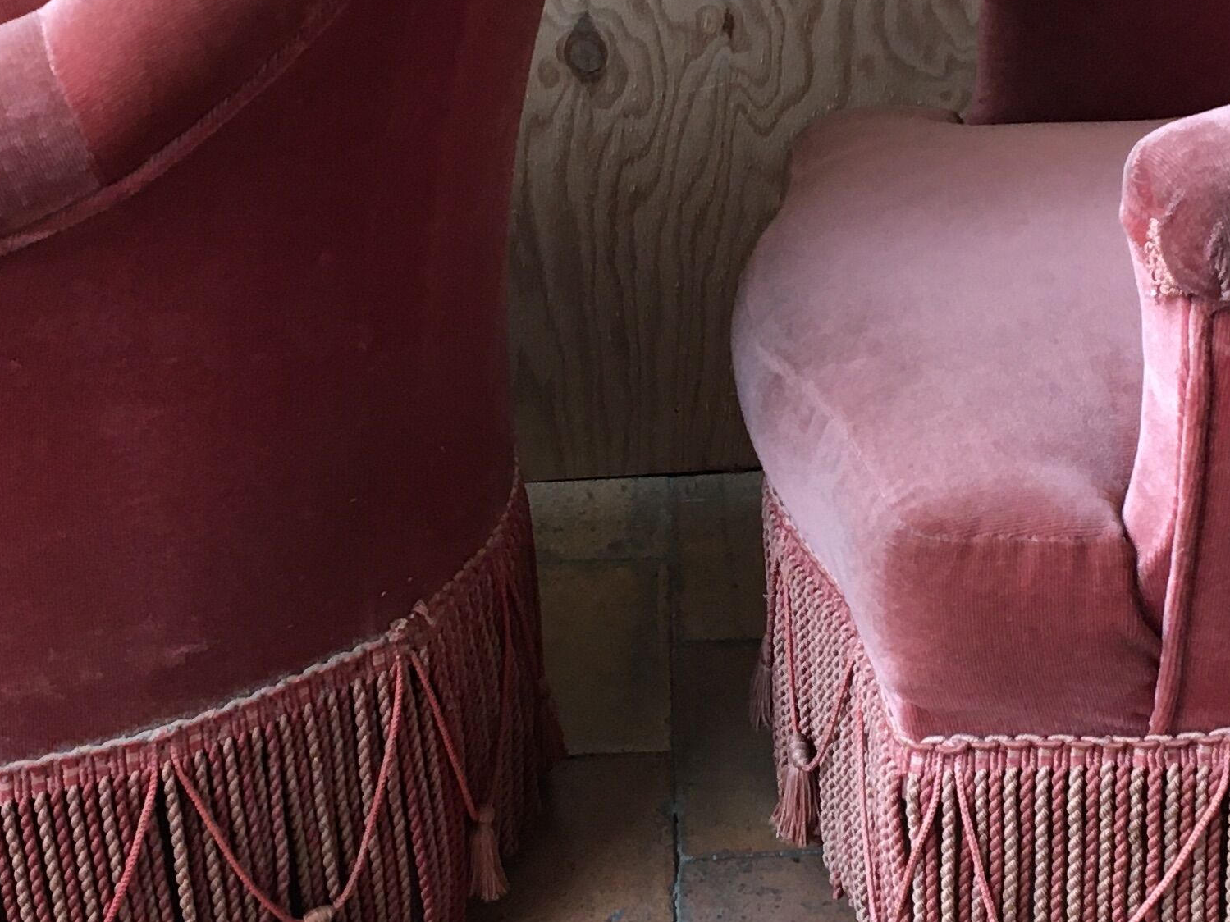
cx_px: 716
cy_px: 335
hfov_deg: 25.0
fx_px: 2771
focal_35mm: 78
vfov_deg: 18.9
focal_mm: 4.15
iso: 100
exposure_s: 1/33
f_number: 2.2
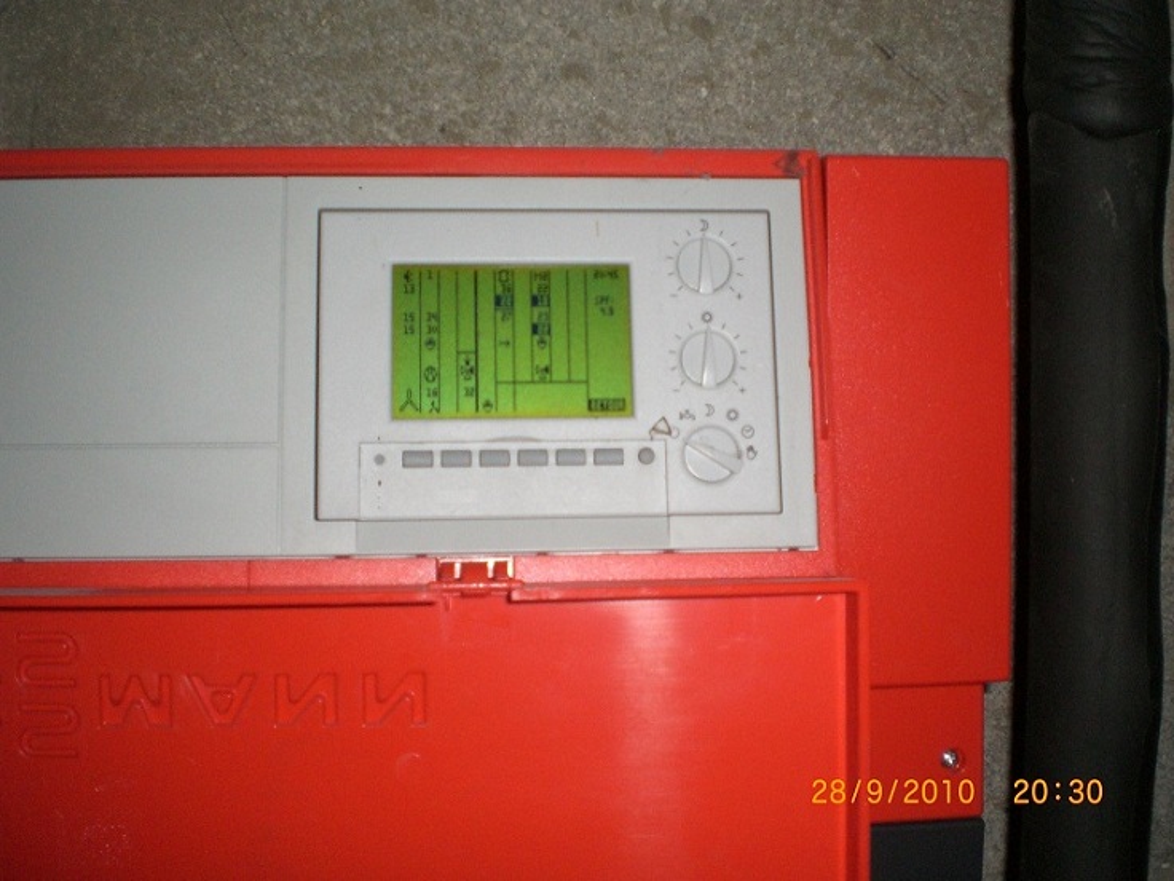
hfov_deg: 49.0
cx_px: 587
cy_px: 440
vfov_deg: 37.7
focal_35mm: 38
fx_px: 1289
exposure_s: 1/60
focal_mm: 6.3
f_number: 3.1
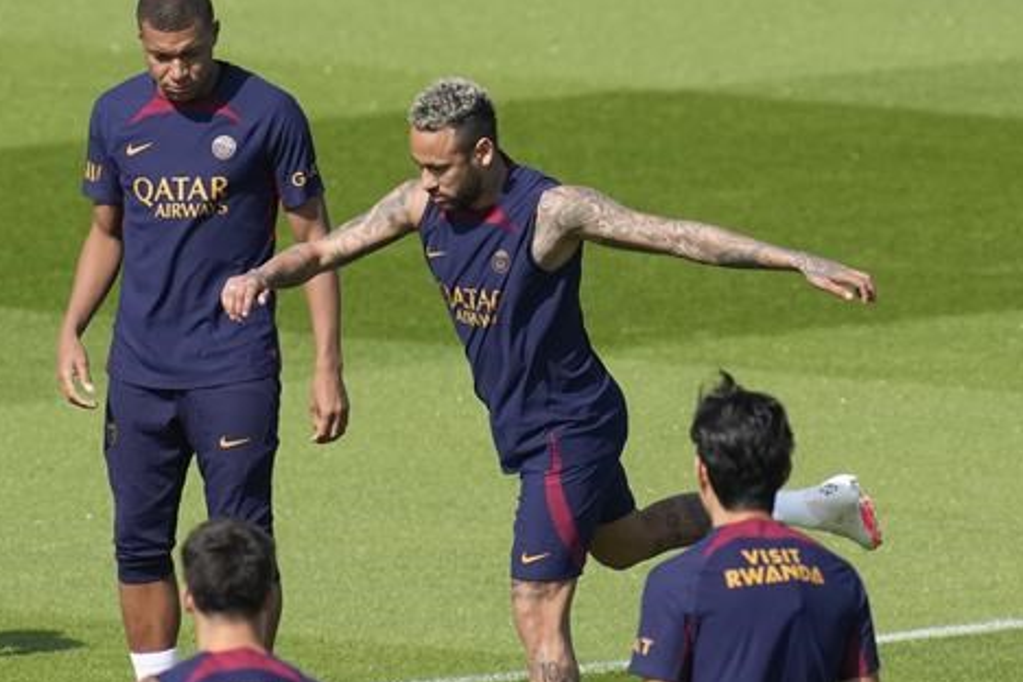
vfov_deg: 1.2
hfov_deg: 1.8
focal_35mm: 1167
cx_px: 520
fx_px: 33160
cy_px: 434
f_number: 5
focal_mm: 560
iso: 1000
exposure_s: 1/5000
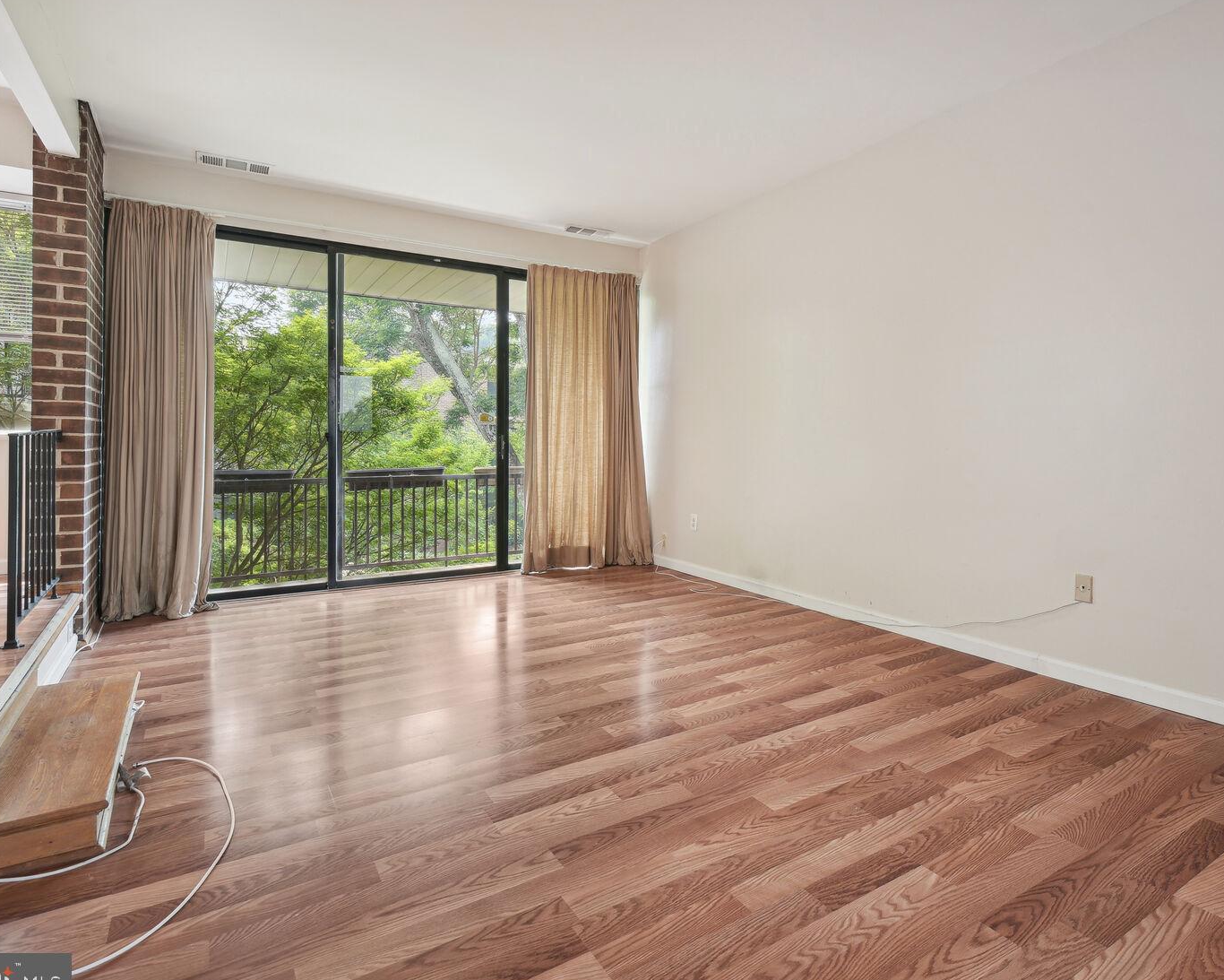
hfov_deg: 83.0
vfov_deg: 70.9
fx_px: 688
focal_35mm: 19
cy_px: 491
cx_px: 678
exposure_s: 1/10
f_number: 8
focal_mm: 16
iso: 400
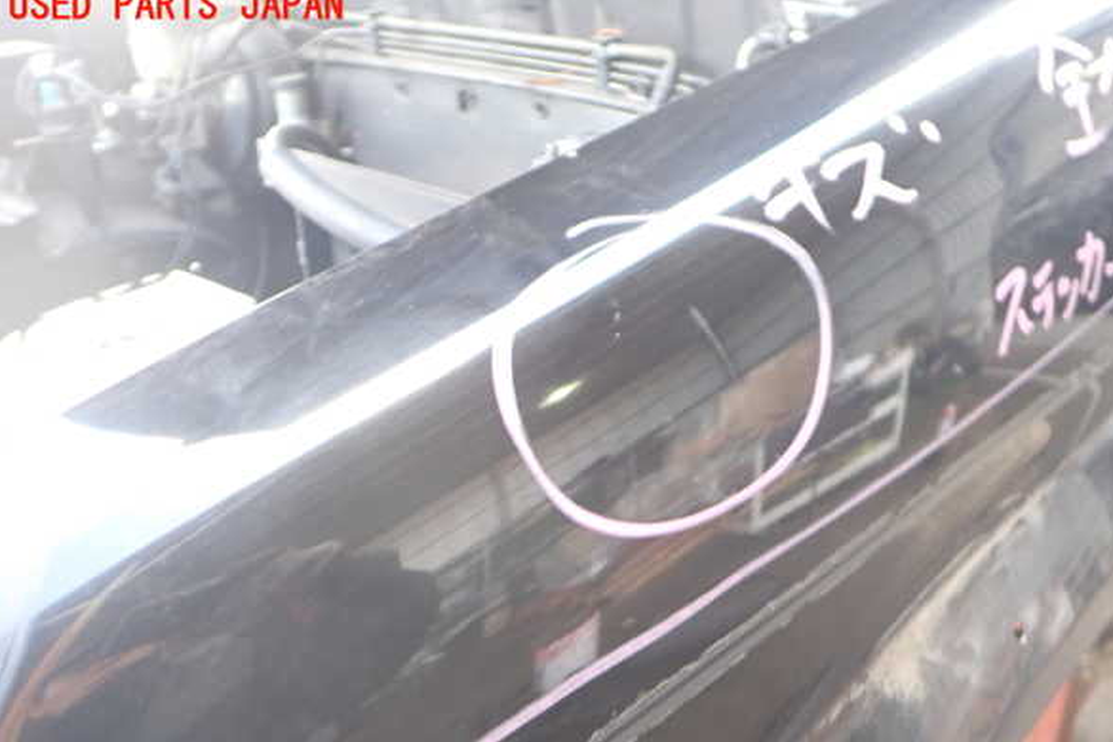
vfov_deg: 41.1
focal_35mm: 32
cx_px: 569
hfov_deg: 58.7
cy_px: 411
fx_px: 989
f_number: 2.3
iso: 200
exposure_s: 1/30
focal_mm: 5.4
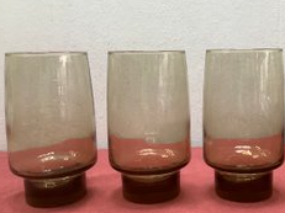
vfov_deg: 31.5
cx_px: 197
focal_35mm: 46
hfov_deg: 40.6
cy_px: 113
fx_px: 379
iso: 160
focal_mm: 3.3
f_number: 2.4
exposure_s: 1/60
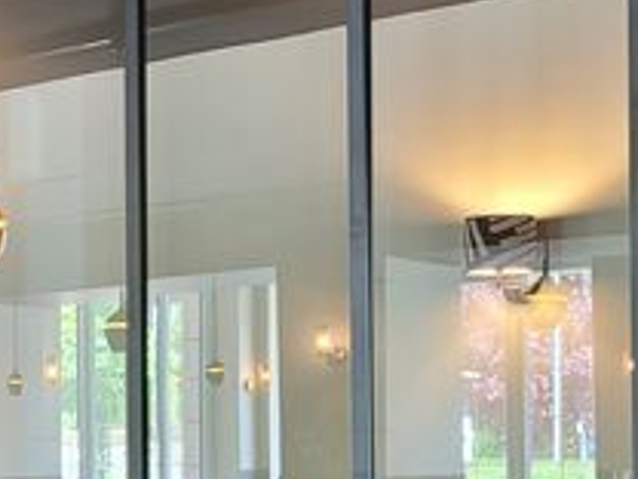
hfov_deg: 17.9
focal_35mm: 100
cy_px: 461
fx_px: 1843
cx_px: -267
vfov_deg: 14.6
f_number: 1.8
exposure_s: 1/50
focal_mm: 5.4
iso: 320
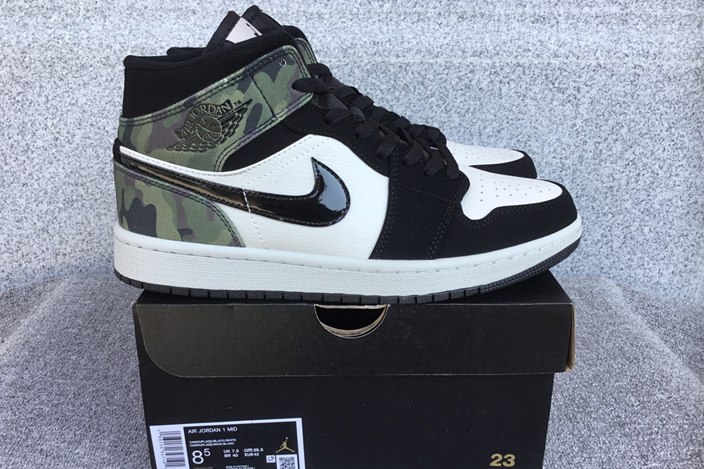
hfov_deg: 57.2
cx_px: 348
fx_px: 645
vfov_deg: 40.0
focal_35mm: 33
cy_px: 224
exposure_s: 1/164
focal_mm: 3.3
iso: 25
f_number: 2.4
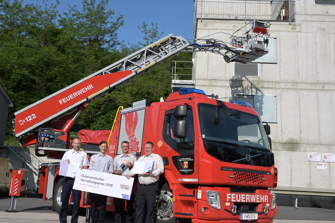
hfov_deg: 49.6
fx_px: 363
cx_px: 168
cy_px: 112
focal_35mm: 39
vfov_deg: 34.2
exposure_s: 1/1250
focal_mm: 39
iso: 1600
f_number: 18
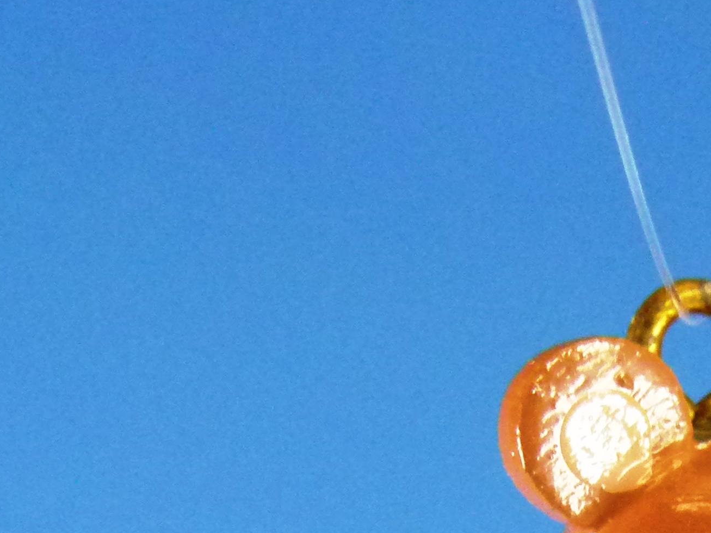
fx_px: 2444
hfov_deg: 16.1
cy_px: 710
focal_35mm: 119
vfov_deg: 12.1
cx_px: 763
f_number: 3.6
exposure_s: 1/320
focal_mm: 6.5
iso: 400
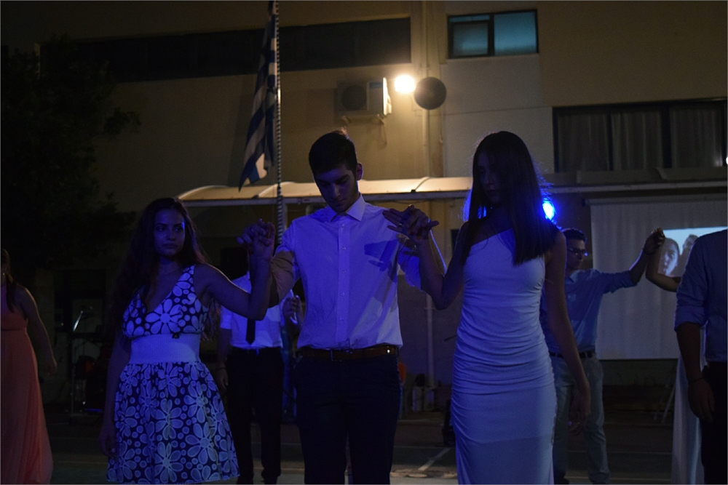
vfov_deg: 26.5
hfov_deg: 38.9
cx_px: 364
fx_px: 1031
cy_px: 242
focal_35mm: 51
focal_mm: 34
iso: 3200
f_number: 4.5
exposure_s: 1/400
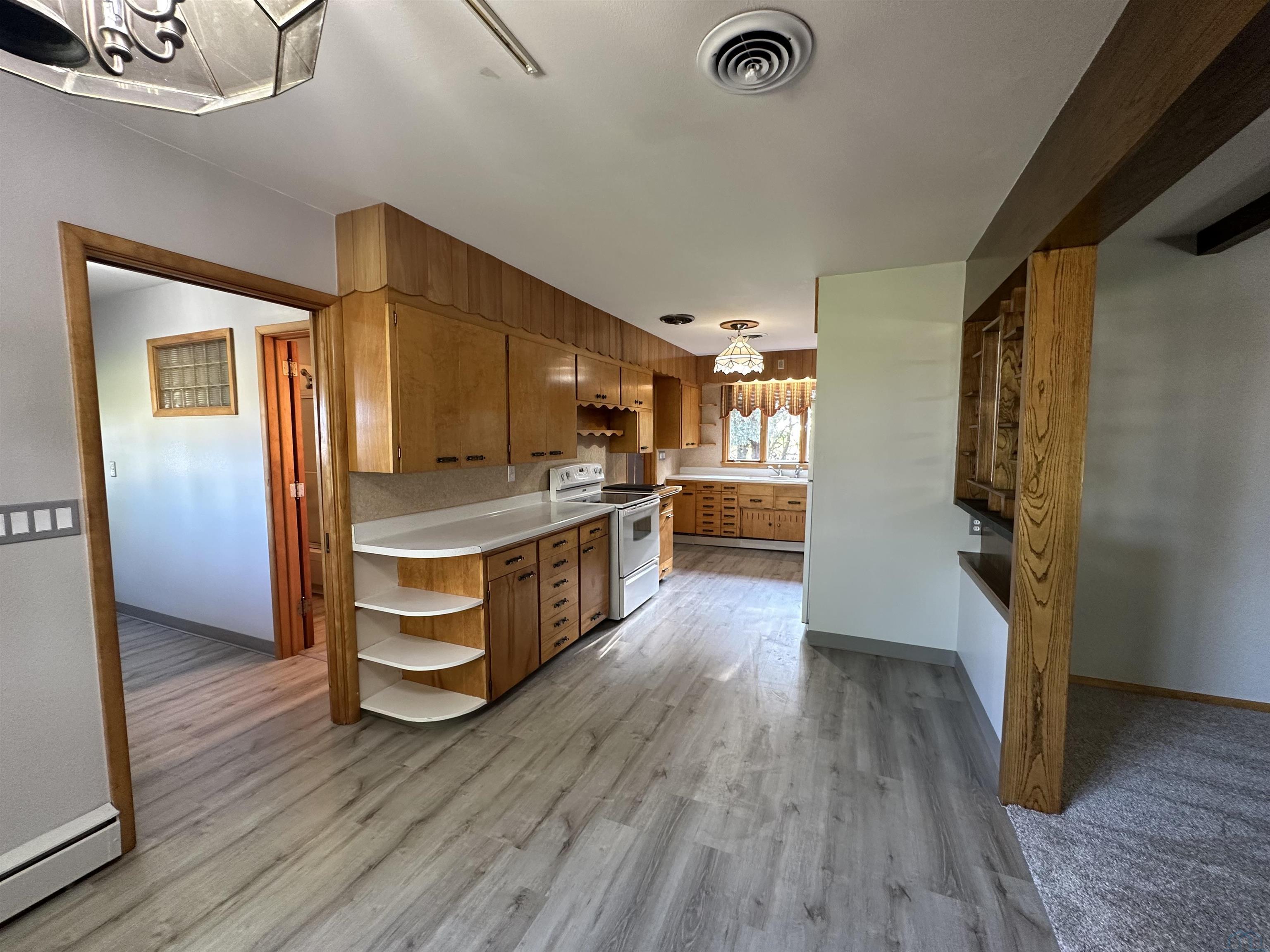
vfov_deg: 85.7
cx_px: 635
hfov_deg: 102.1
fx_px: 514
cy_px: 476
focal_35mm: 14
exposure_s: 1/60
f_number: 2.2
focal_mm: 2.22
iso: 160
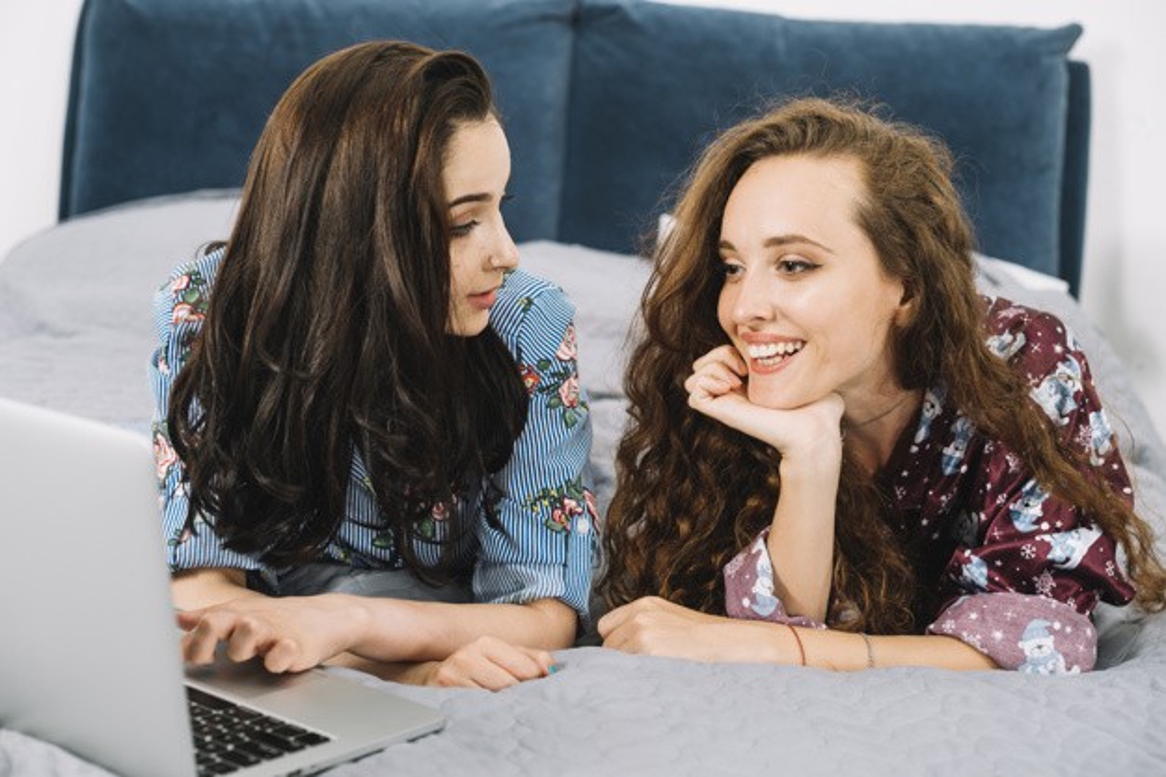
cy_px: 388
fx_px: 1619
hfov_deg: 39.6
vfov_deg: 27.0
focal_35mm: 50
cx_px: 583
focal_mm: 50
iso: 125
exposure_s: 1/160
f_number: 4
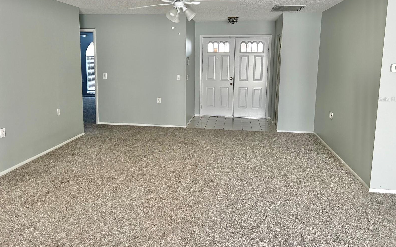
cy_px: 99
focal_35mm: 28
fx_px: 302
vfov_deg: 44.3
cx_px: 200
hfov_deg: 66.5
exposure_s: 1/121
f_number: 1.5
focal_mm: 5.7
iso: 125
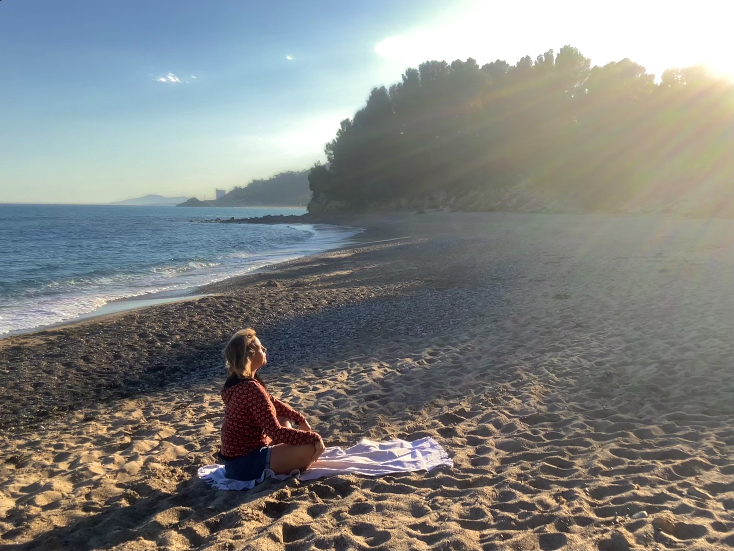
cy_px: 276
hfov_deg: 56.8
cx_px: 367
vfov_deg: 44.2
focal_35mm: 32
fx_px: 679
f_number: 2.2
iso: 20
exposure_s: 1/653
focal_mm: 2.87
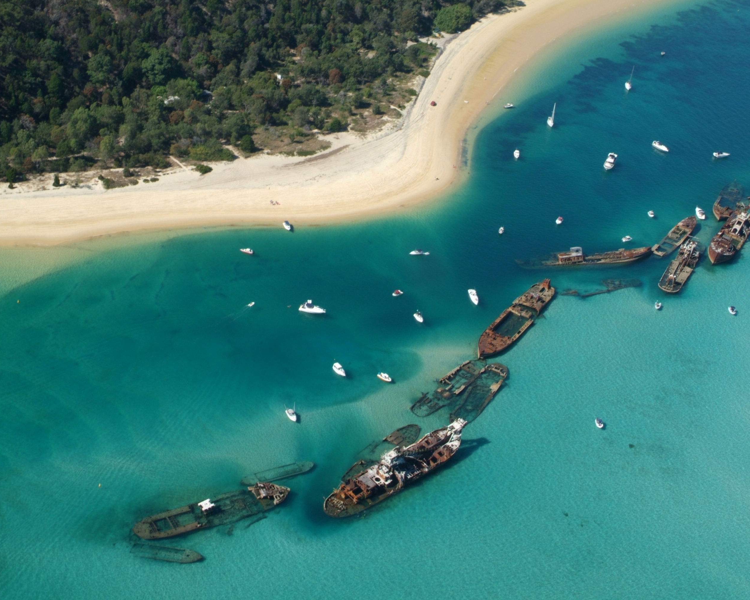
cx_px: 419
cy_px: 300
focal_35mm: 53
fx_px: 1176
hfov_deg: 35.3
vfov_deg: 28.6
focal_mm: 31
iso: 400
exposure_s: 1/180
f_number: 16
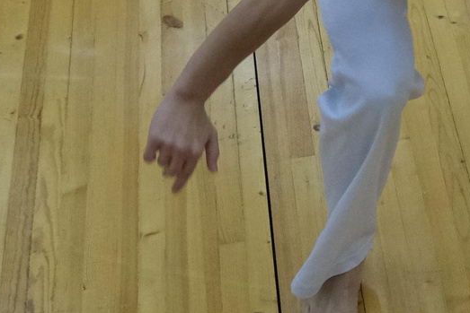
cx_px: 784
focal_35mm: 142
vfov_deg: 9.1
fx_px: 1854
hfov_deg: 13.3
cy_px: -326
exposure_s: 1/320
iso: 2500
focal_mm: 19.2
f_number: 4
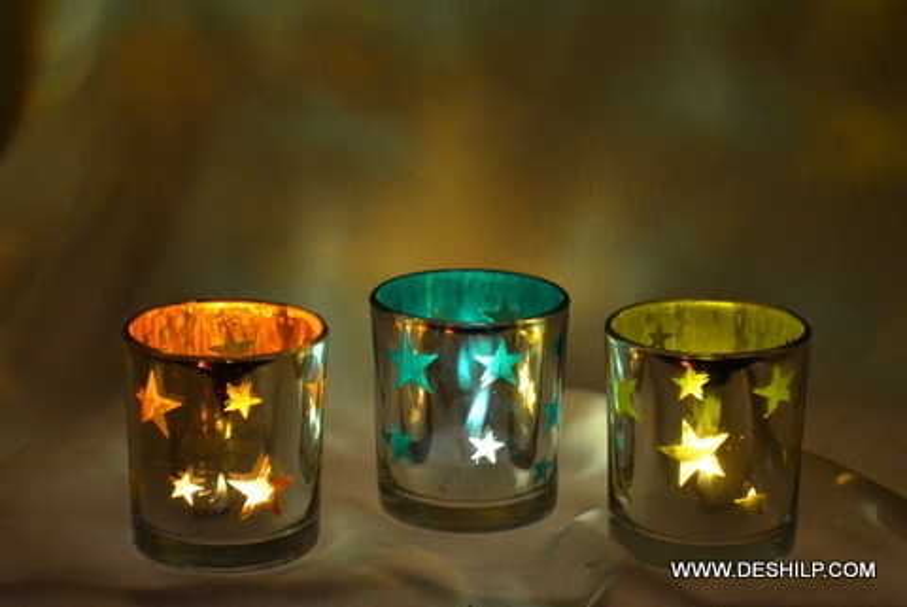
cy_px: 304
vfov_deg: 16.6
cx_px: 454
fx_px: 2080
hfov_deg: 24.6
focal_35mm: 82
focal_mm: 55
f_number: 5.6
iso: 2000
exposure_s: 1/15
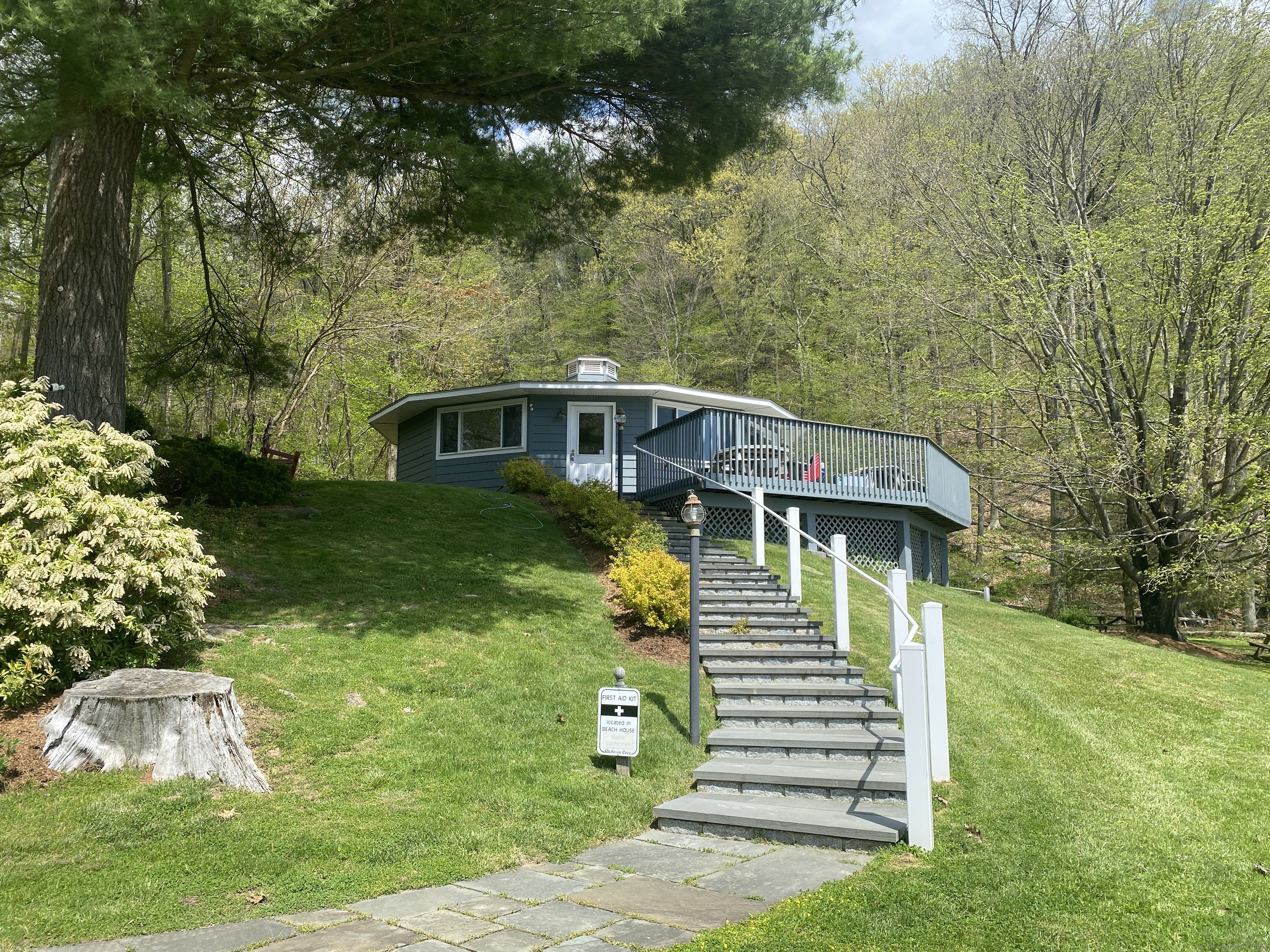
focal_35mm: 26
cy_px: 476
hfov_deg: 67.3
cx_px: 635
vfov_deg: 53.1
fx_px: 954
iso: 32
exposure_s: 1/1779
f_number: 1.8
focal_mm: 4.25
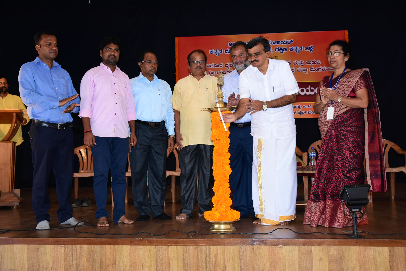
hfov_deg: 43.6
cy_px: 136
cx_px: 203
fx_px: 507
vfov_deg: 29.9
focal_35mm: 45
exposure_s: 1/100
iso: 1250
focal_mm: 30
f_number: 5
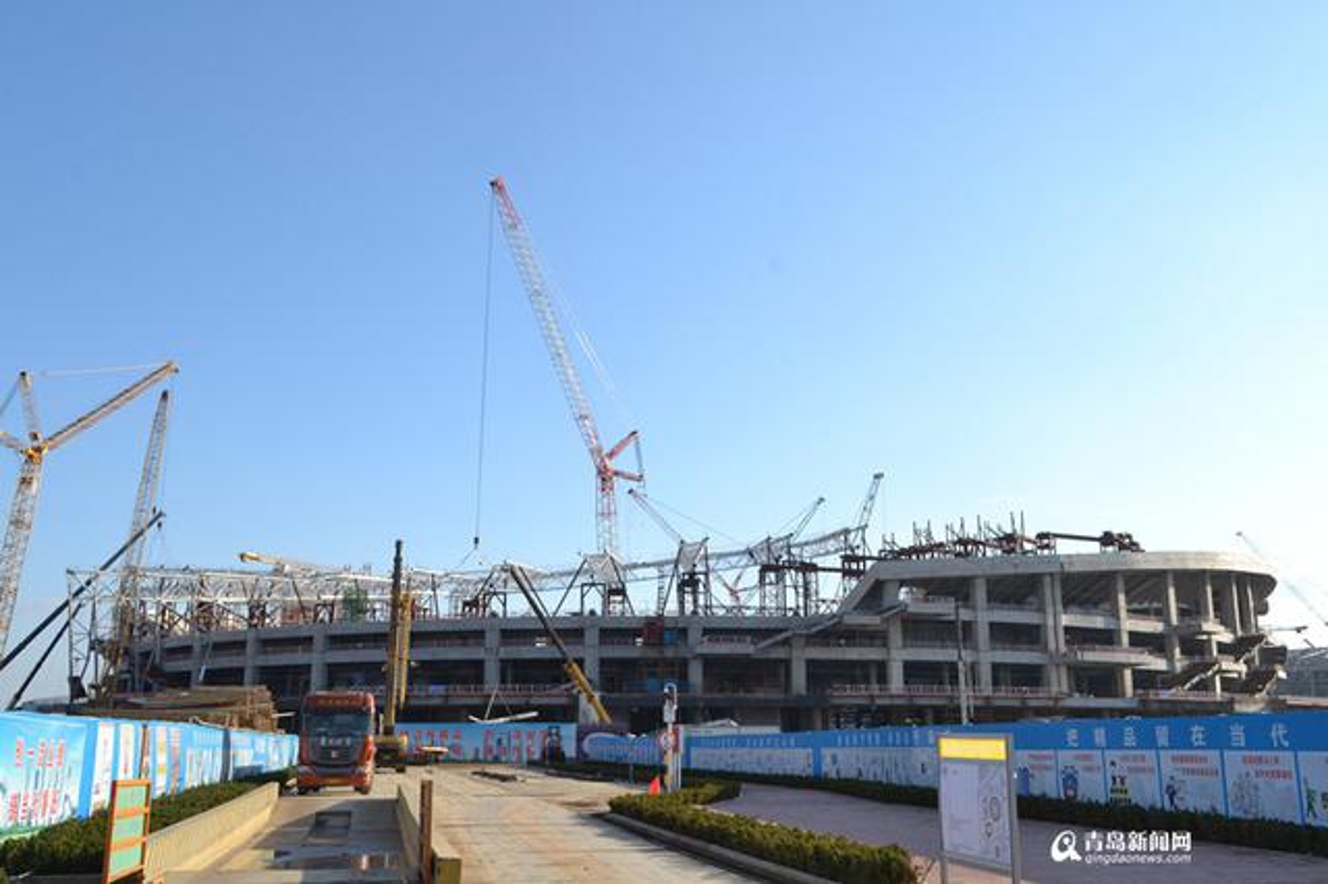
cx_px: 664
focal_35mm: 33
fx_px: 1217
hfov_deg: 57.2
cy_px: 442
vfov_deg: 39.9
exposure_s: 1/400
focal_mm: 22
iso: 400
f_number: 10
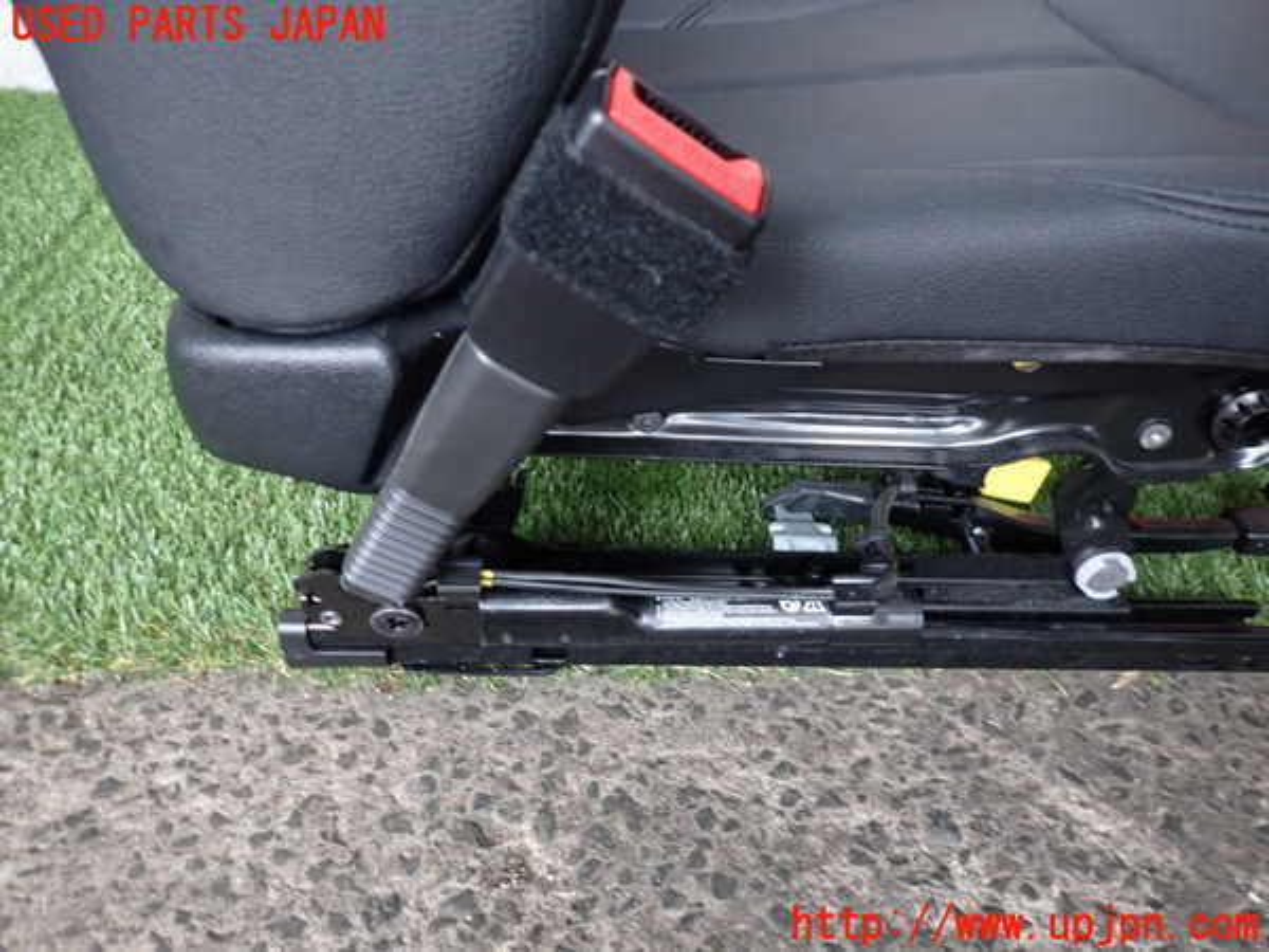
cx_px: 634
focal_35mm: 25
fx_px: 916
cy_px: 476
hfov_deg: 69.4
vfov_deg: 54.9
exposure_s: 1/30
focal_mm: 4.5
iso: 320
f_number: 2
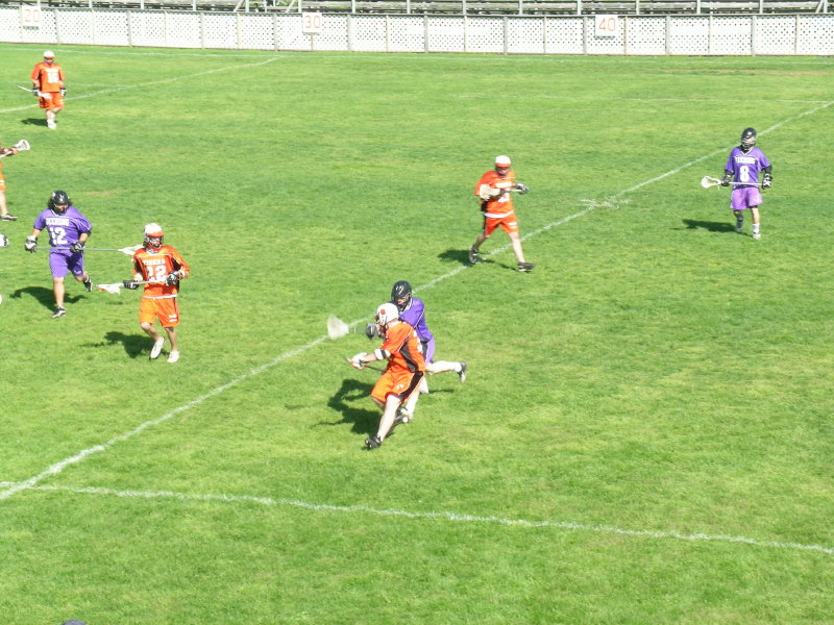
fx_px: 2795
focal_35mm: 116
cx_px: 417
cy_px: 312
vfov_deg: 12.8
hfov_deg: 17.0
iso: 50
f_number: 7.3
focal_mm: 24
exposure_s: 1/113
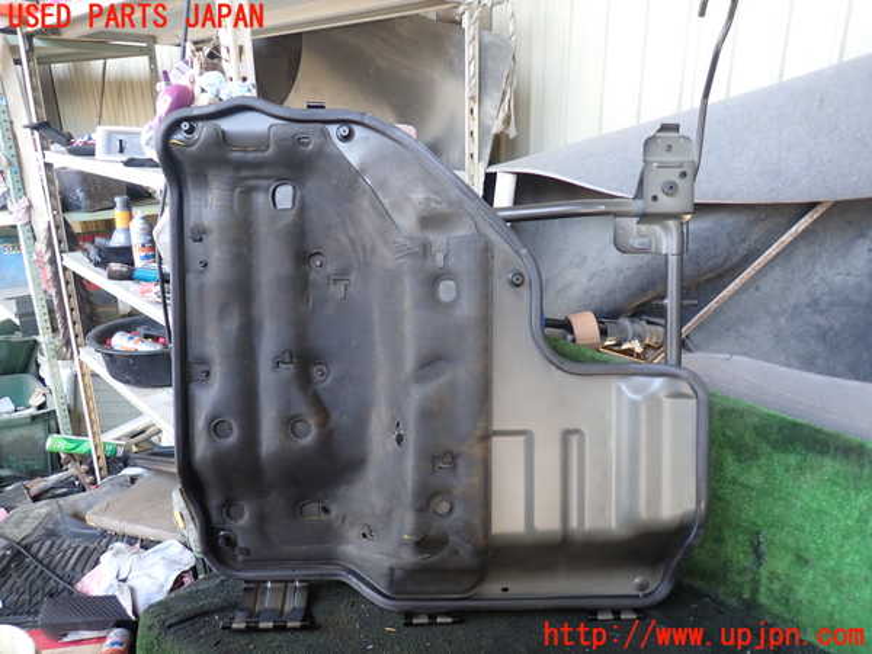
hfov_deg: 69.4
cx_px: 436
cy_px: 327
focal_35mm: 25
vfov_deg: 54.9
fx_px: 630
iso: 200
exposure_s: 1/60
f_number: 2
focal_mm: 4.5
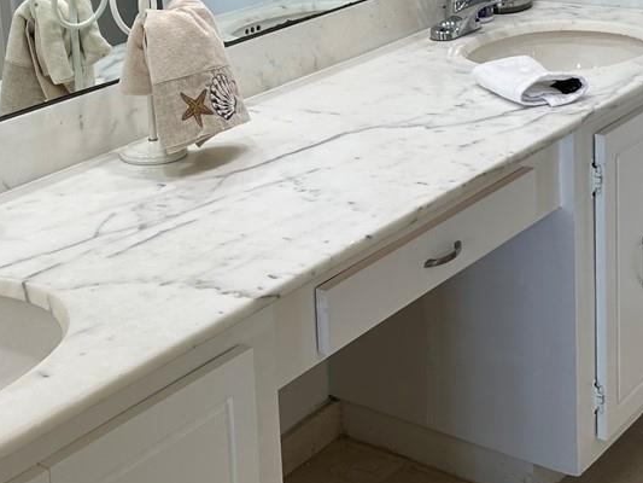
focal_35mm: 72
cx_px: 244
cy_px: 28
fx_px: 1338
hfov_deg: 26.9
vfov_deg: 20.0
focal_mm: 6.86
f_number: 1.78
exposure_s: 1/120
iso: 64
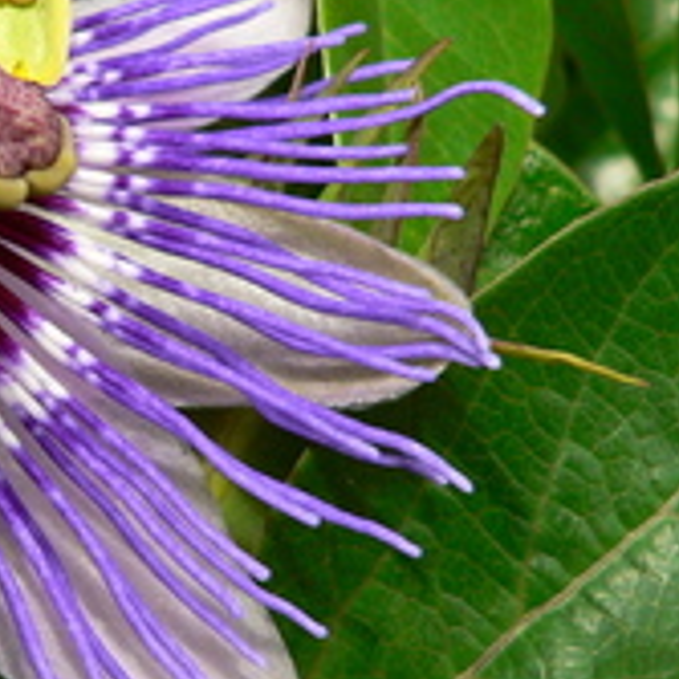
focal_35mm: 90
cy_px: 376
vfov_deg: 19.3
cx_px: -224
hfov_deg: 17.9
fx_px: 1997
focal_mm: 6.2
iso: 100
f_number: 4
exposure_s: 1/400
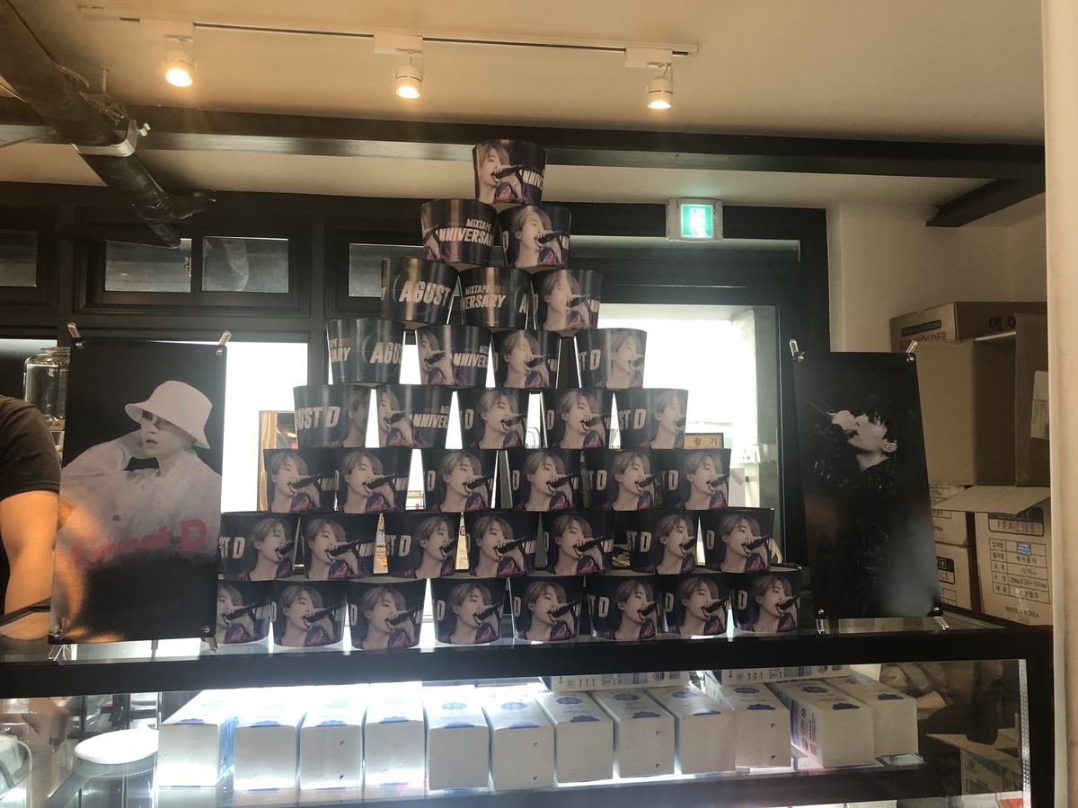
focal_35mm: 28
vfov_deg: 49.7
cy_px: 404
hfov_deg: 63.4
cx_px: 539
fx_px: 872
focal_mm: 3.99
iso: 40
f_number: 1.8
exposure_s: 1/20
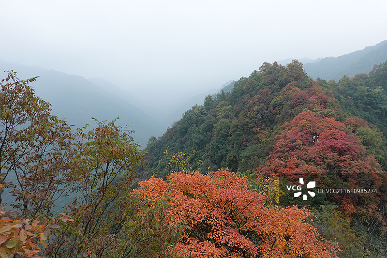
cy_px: 129
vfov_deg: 53.1
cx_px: 194
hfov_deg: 73.8
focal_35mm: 24
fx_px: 258
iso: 125
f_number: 4.5
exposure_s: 1/200
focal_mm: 9
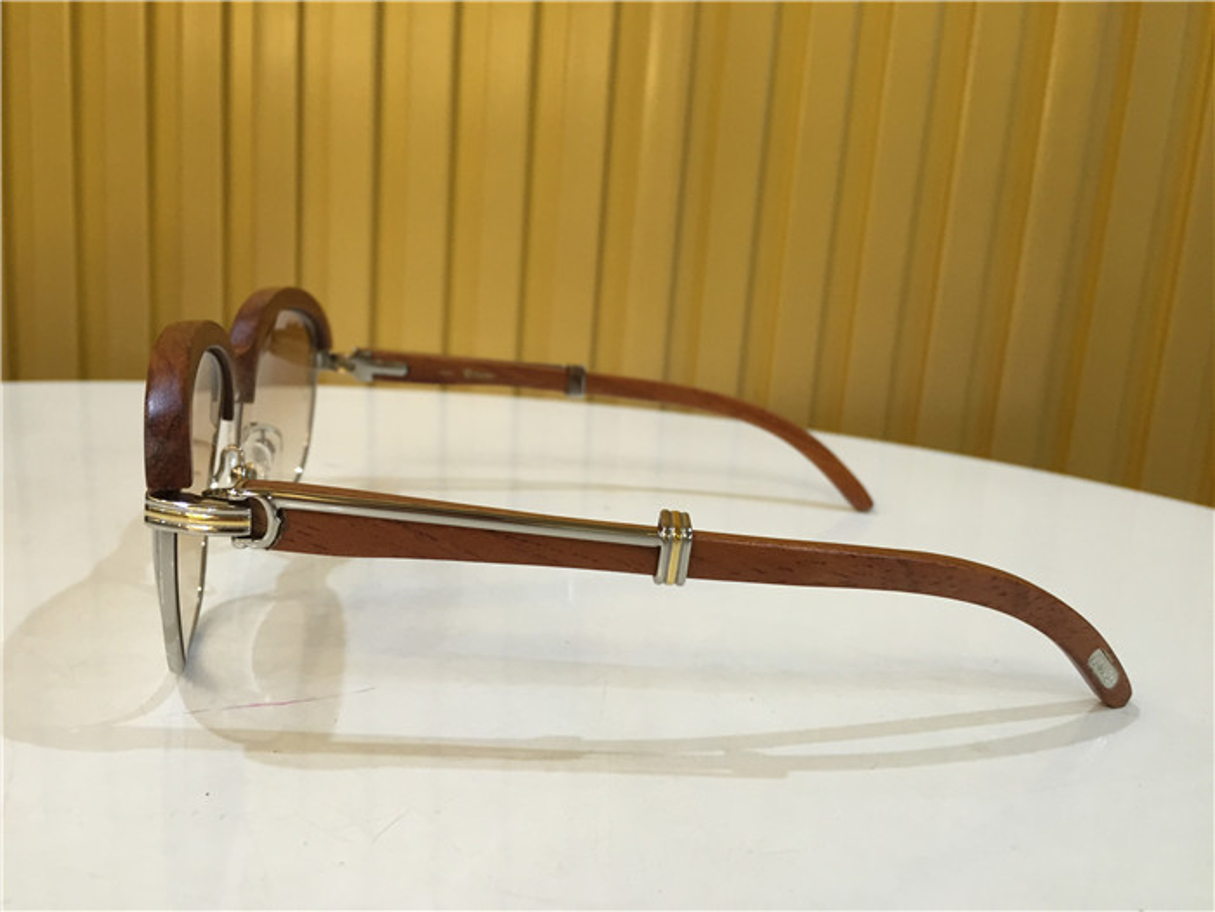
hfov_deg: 61.7
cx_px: 608
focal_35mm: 29
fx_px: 1018
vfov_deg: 48.2
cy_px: 456
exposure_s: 1/33
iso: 125
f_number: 2.2
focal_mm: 4.15
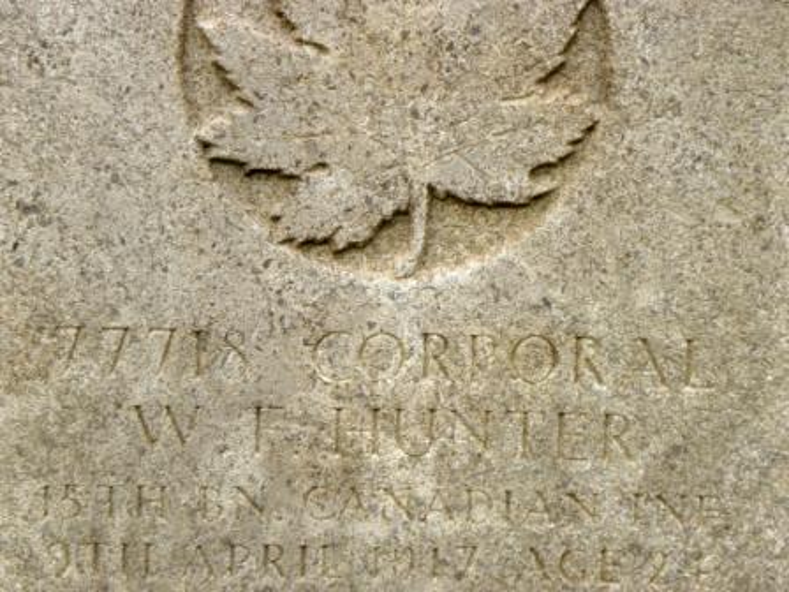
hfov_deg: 26.0
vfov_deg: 19.6
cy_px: 296
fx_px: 1709
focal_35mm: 75
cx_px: 394
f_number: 4
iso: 138
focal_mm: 13.4
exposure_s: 1/71.1
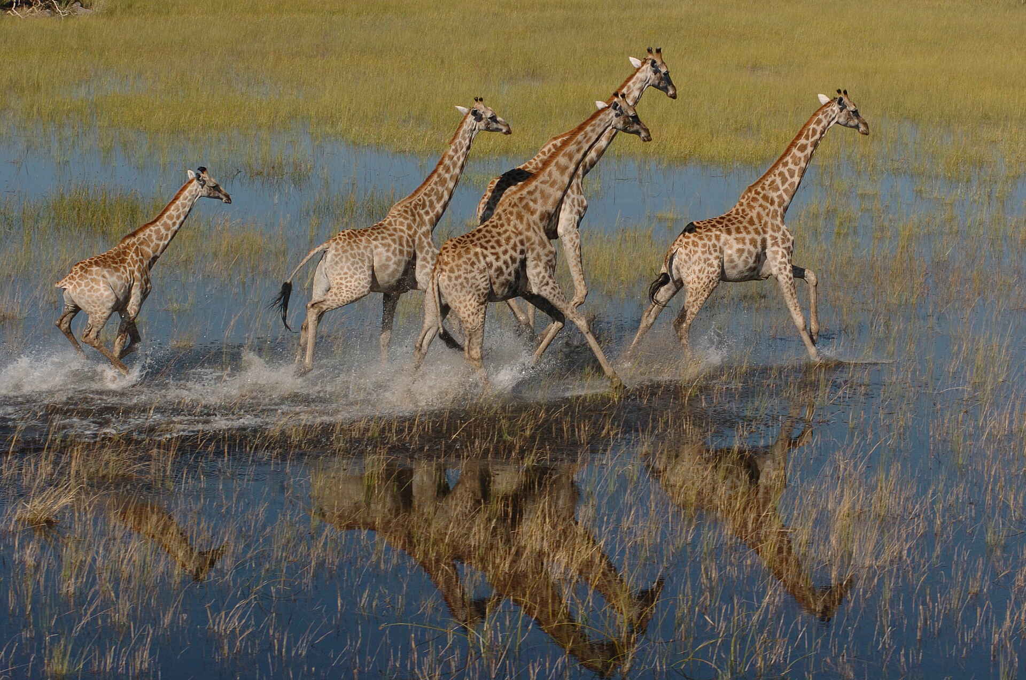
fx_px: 3413
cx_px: 513
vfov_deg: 11.4
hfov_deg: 17.1
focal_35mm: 120
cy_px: 340
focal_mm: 80
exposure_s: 1/400
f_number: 10
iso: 200
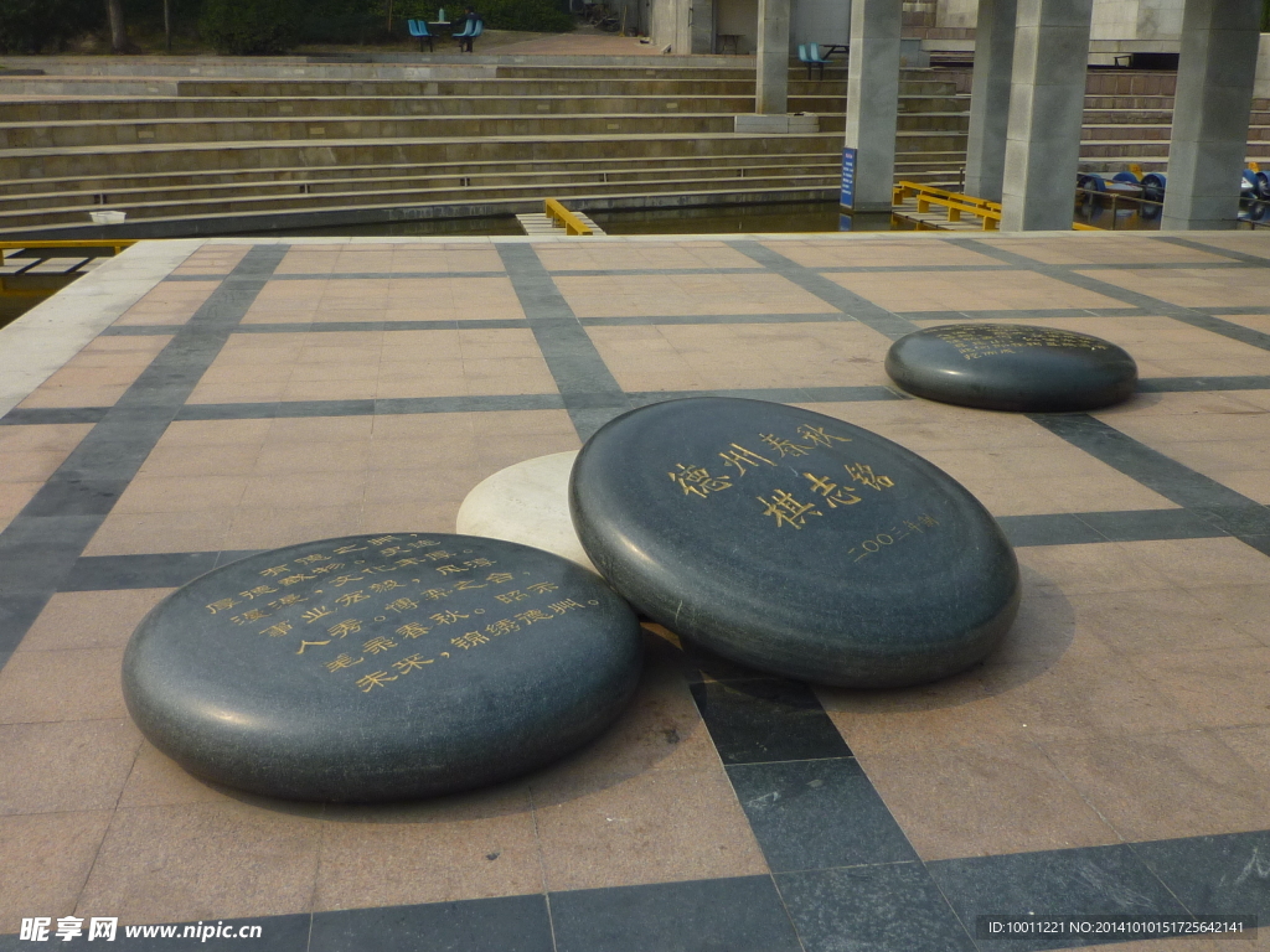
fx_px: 1321
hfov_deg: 51.4
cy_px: 476
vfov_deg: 39.7
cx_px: 635
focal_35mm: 36
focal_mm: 4.4
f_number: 4
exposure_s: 1/640
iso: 80
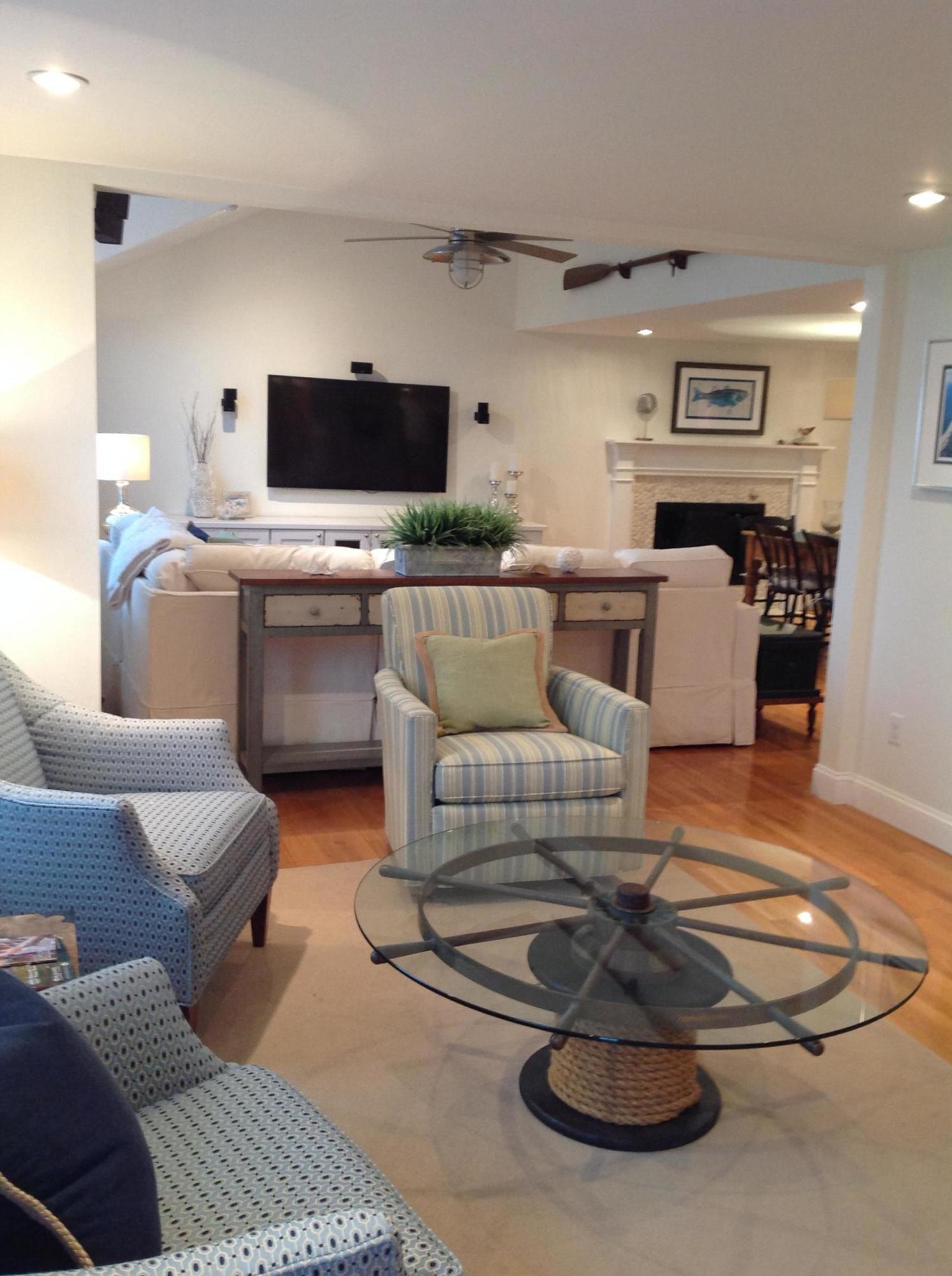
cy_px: 638
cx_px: 476
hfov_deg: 40.6
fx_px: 1287
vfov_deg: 52.7
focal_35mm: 35
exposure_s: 1/15
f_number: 2.4
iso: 100
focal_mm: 4.28
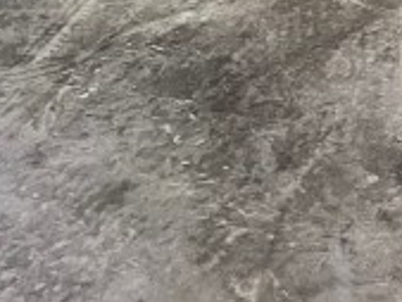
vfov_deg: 10.7
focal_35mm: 118
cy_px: -435
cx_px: 388
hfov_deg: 16.4
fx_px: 1371
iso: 400
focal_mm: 5.1
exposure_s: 1/60
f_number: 1.6
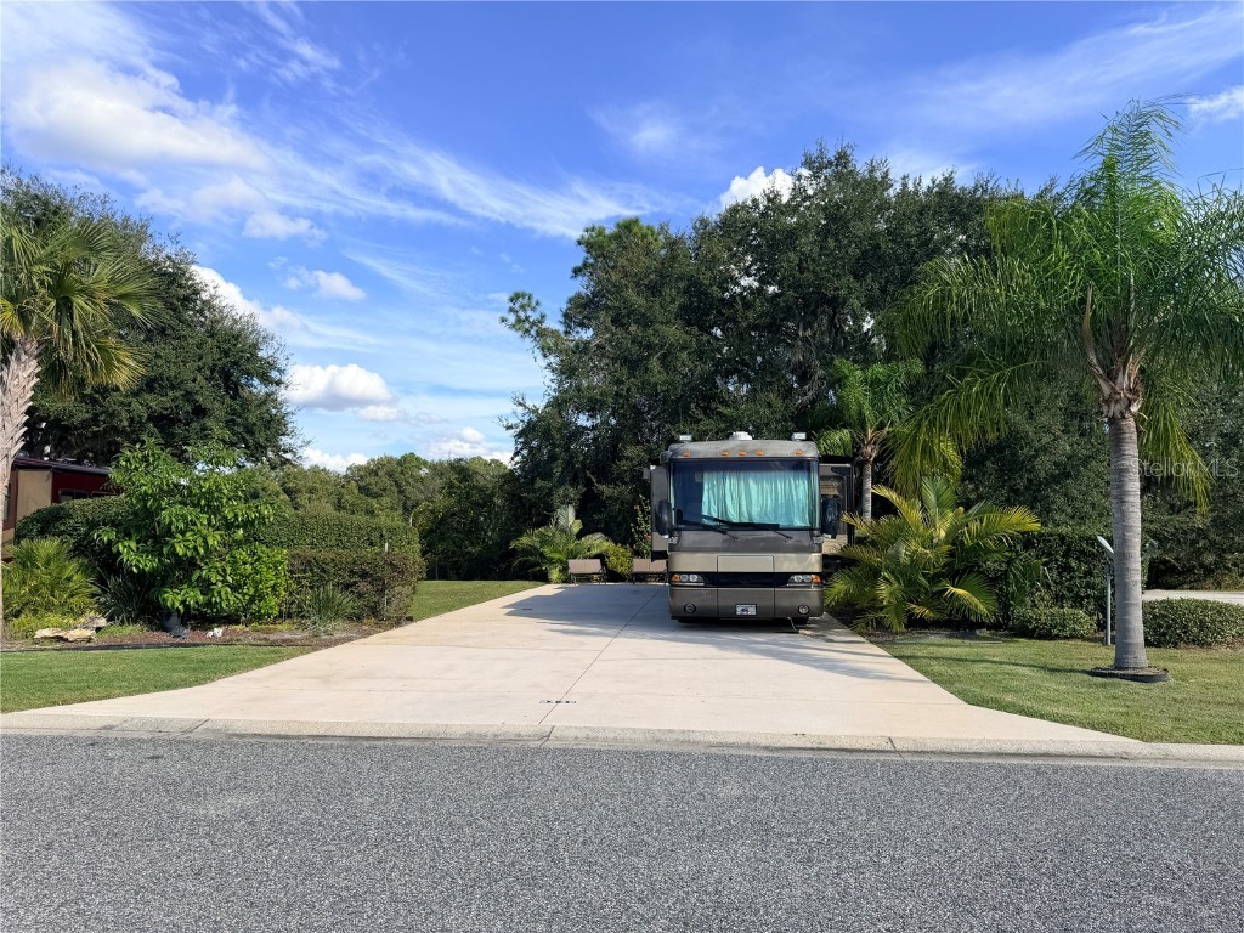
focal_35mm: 24
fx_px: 862
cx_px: 622
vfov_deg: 56.8
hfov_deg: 71.6
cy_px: 466
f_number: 1.78
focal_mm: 6.76
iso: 80
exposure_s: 1/4167
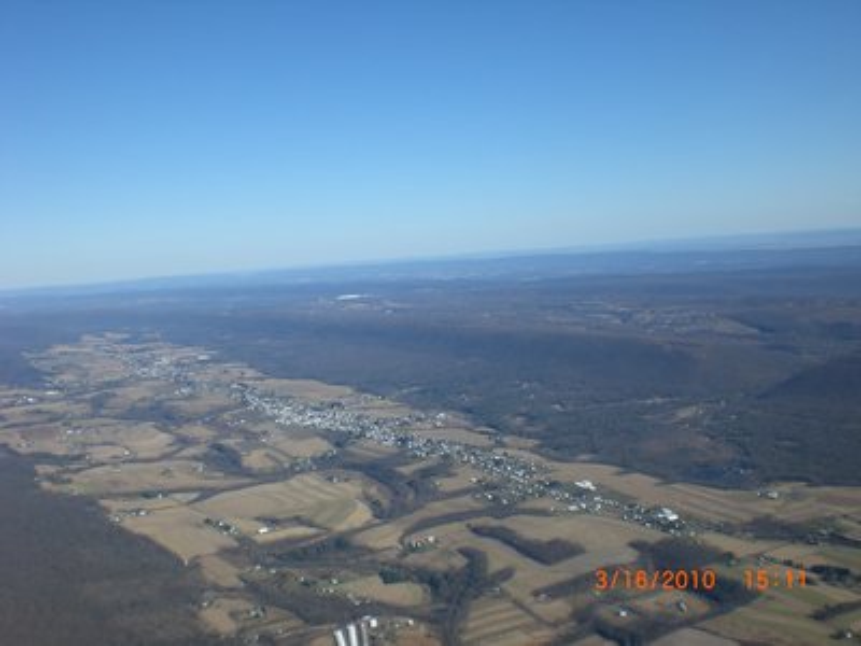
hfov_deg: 49.0
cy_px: 323
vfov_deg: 37.7
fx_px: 945
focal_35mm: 38
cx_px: 430
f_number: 4.4
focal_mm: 6.3
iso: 50
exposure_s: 1/640
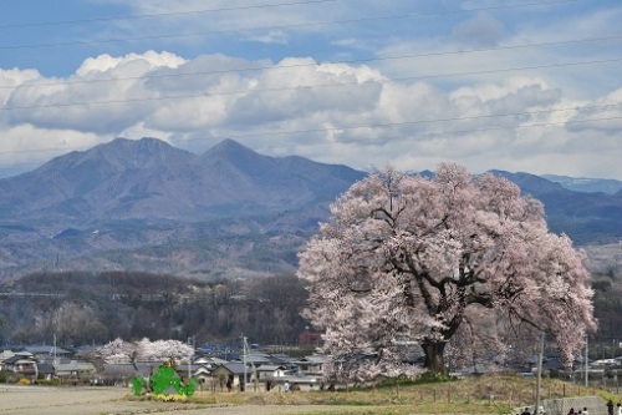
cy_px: 208
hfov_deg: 23.4
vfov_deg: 15.7
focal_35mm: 87
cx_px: 311
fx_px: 1503
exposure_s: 1/1600
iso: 400
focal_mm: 58
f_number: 10
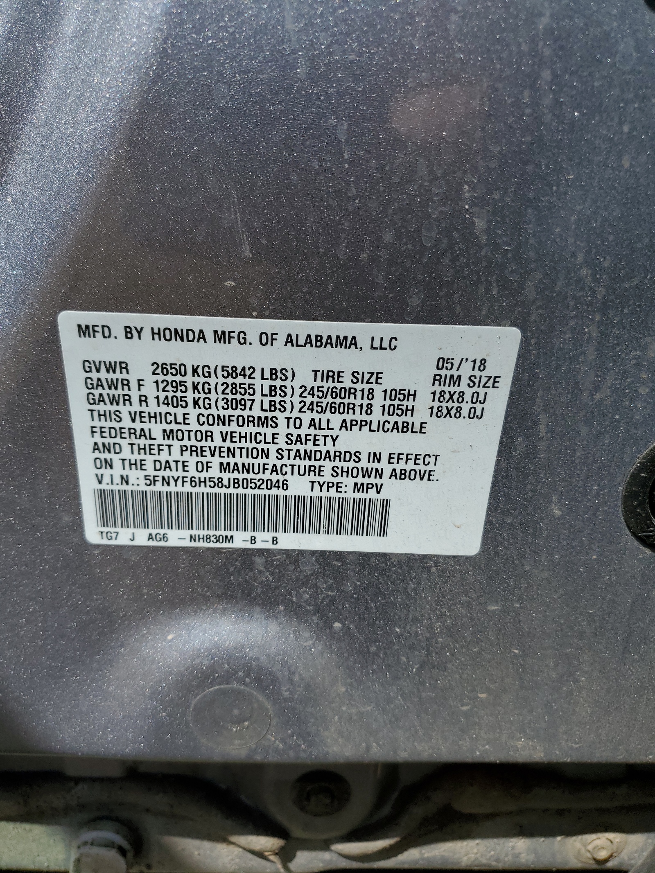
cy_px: 436
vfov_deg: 67.3
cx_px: 328
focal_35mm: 26
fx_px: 656
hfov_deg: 53.1
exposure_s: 1/3333
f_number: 1.5
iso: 50
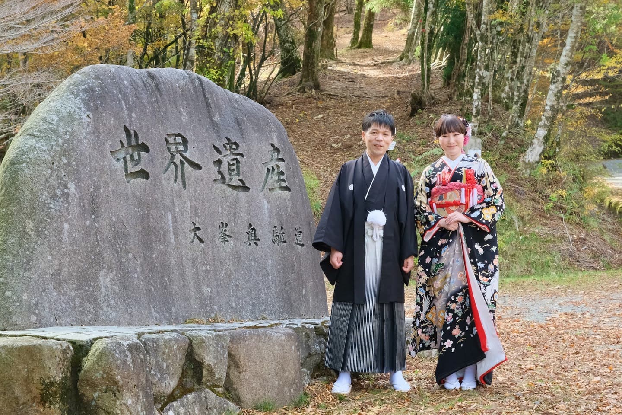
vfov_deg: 15.0
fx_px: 1572
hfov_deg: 22.4
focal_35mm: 91
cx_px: 311
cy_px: 208
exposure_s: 1/100
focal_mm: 60.8
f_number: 9
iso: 1600
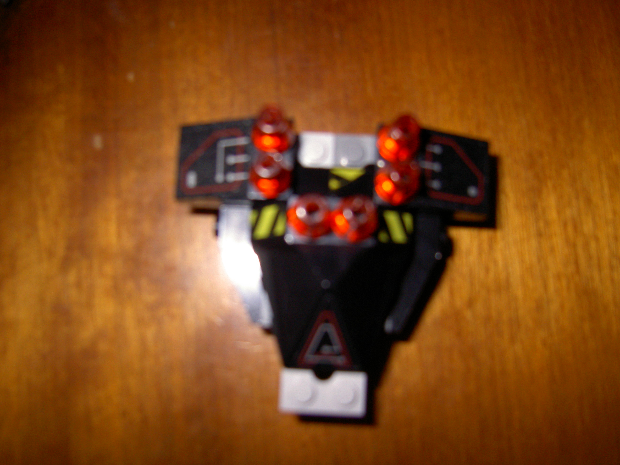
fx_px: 609
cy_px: 232
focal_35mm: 34
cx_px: 310
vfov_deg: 41.8
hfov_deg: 54.0
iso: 100
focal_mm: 5.6
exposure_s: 1/60
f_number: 2.8
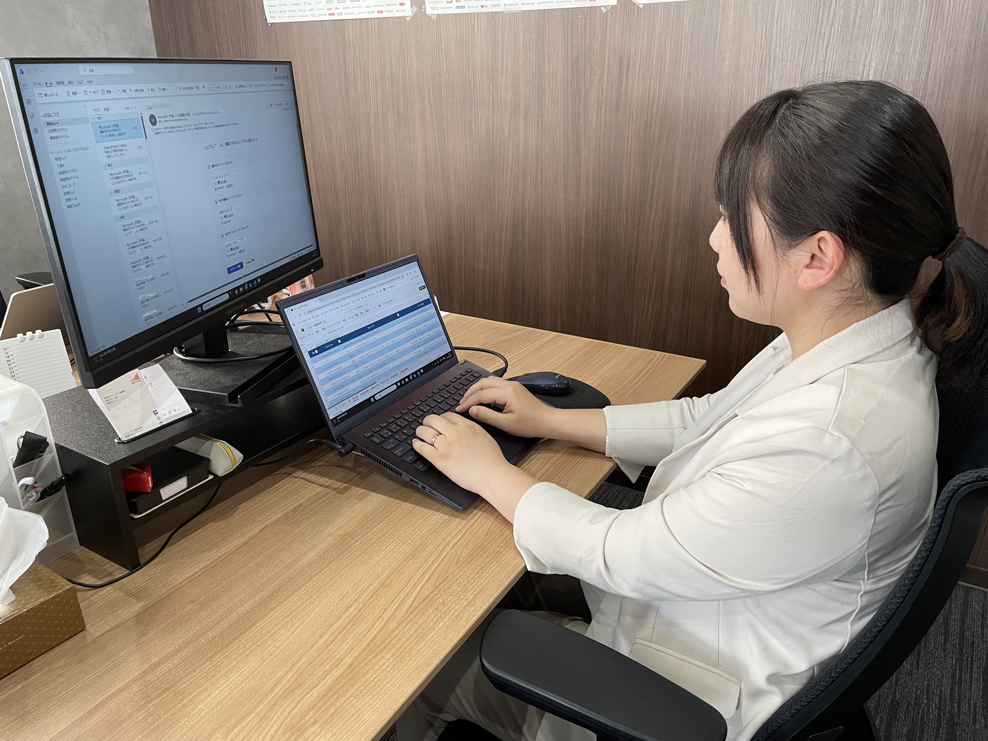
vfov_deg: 53.1
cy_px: 370
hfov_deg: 67.3
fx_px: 742
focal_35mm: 26
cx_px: 494
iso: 125
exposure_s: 1/67
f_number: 1.6
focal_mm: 4.2
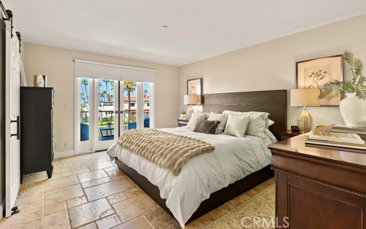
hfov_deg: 94.4
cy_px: 103
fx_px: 170
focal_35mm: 17
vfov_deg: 67.9
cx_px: 184
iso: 160
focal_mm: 16
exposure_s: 1/4
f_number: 8
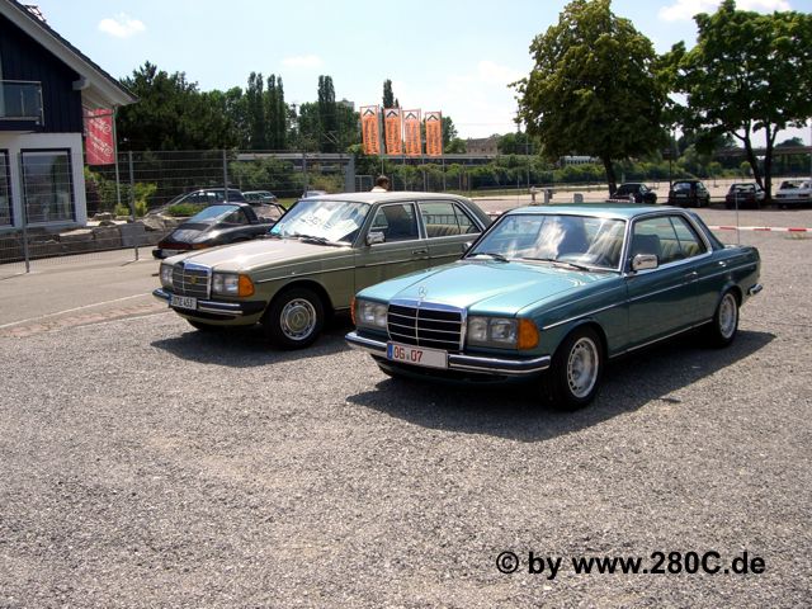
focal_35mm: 38
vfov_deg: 37.7
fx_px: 891
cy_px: 304
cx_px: 406
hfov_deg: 49.0
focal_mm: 6.2
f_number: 4.3
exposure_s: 1/800
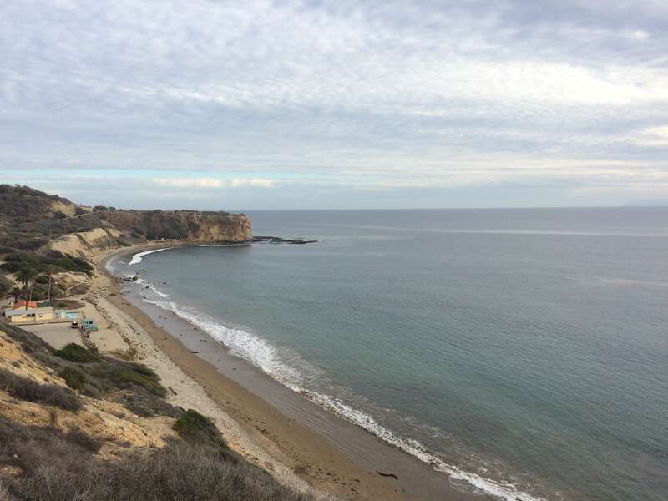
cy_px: 250
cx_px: 334
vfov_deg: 48.2
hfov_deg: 61.7
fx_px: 560
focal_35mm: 29
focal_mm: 4.15
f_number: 2.2
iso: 32
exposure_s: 1/1244
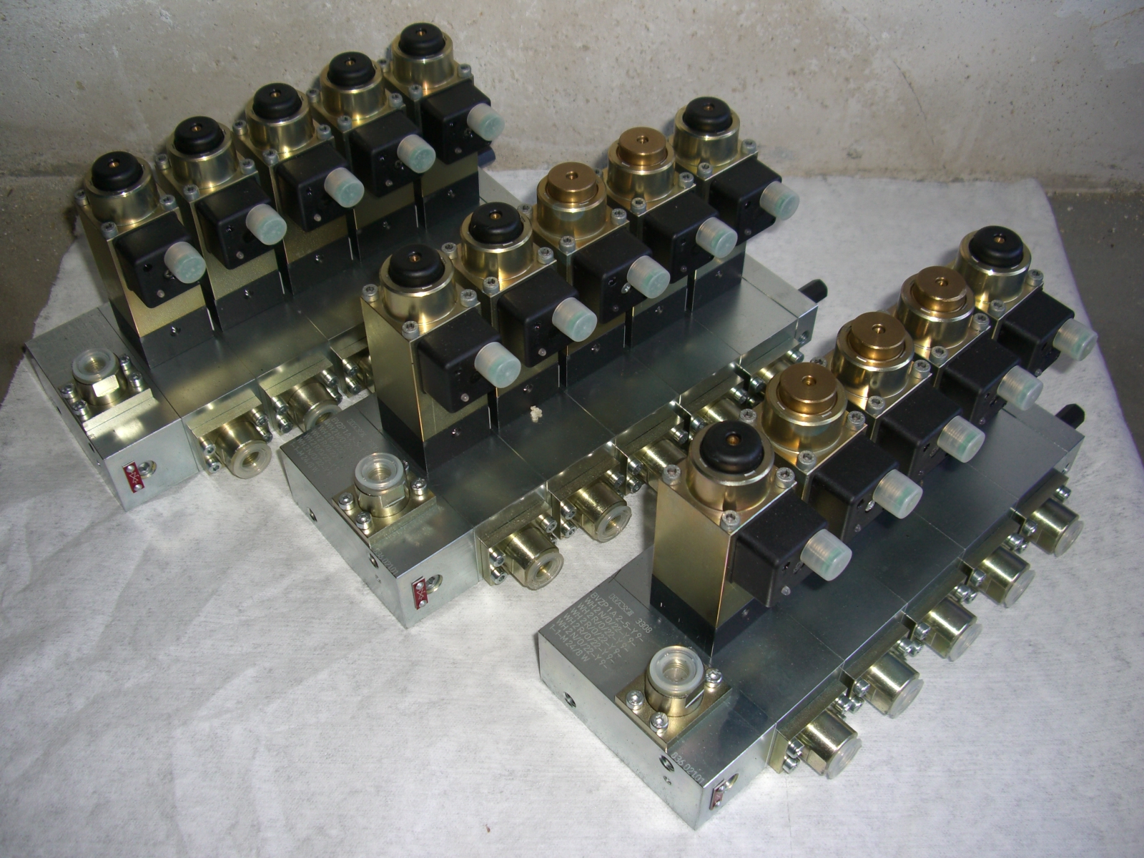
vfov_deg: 37.7
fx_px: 1256
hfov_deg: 49.0
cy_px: 429
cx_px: 572
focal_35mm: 38
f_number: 2.8
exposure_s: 1/60
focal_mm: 7.9
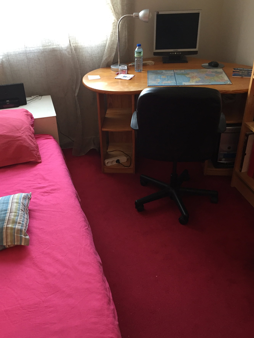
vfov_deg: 52.6
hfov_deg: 40.6
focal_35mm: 35
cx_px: 110
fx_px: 342
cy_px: 182
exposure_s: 1/33
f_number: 2.2
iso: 125
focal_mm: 4.15
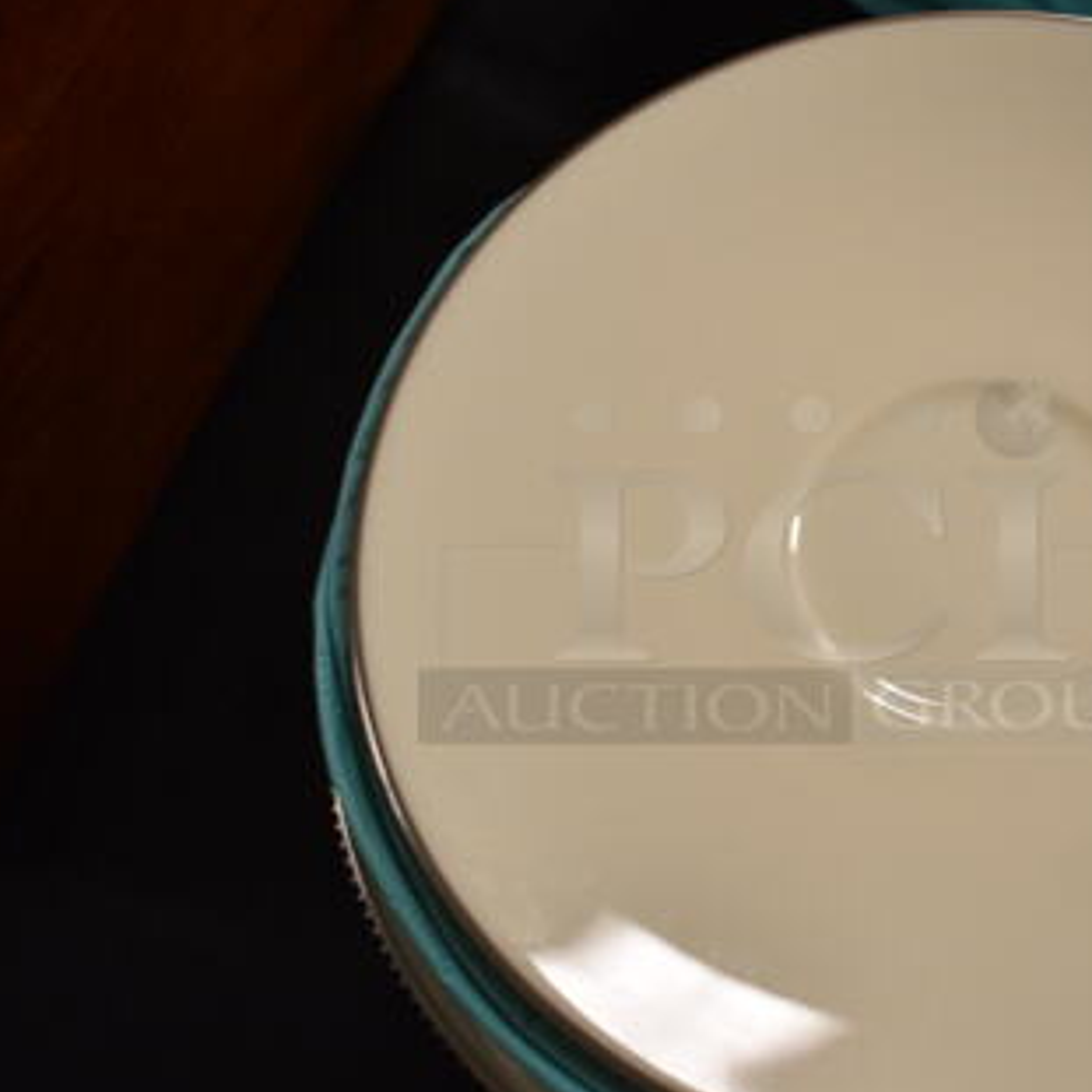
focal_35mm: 45
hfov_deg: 36.7
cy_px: 558
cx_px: 811
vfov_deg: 37.6
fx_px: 1606
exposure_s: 1/60
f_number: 4
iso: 800
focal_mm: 18
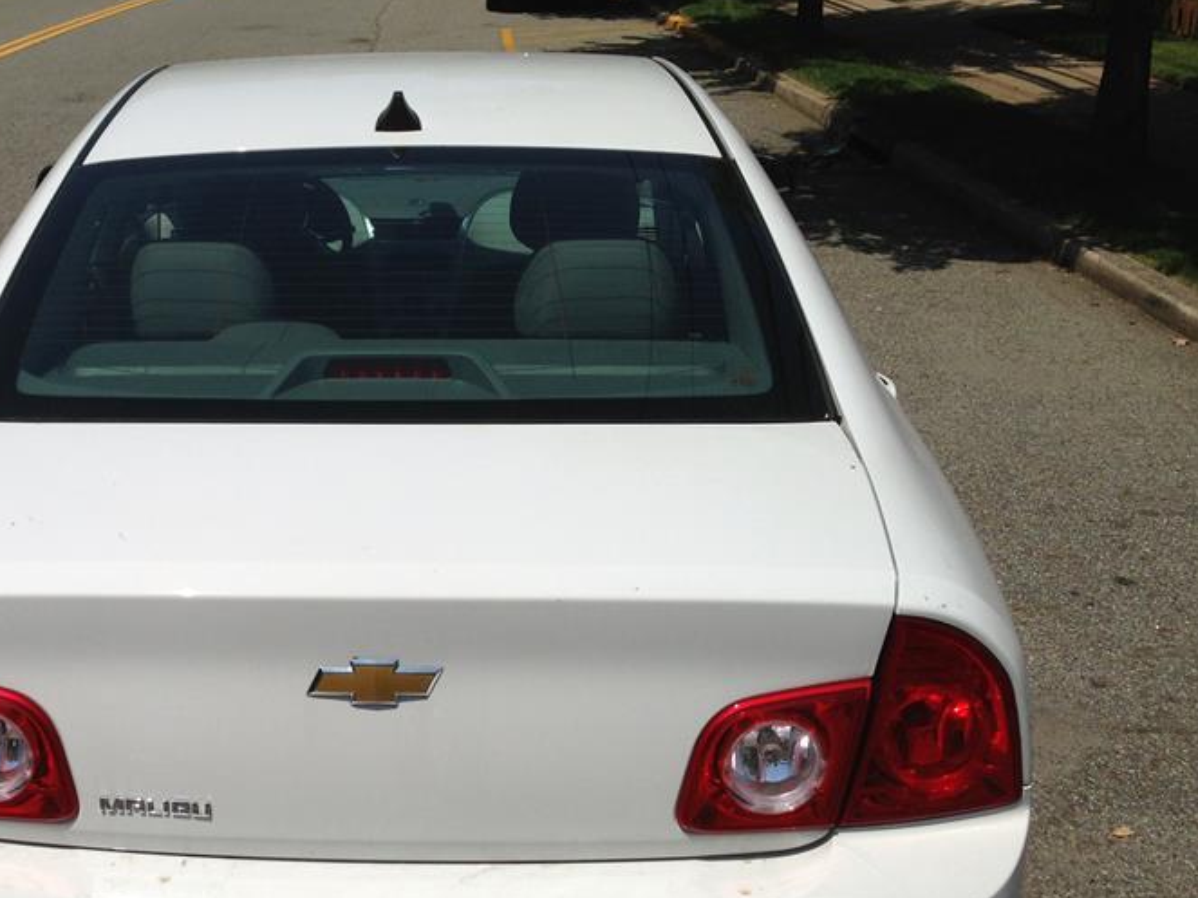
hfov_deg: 36.7
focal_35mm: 51
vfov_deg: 28.5
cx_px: 318
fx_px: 1765
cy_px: 529
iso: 50
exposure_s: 1/4184
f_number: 2.4
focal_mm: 4.13
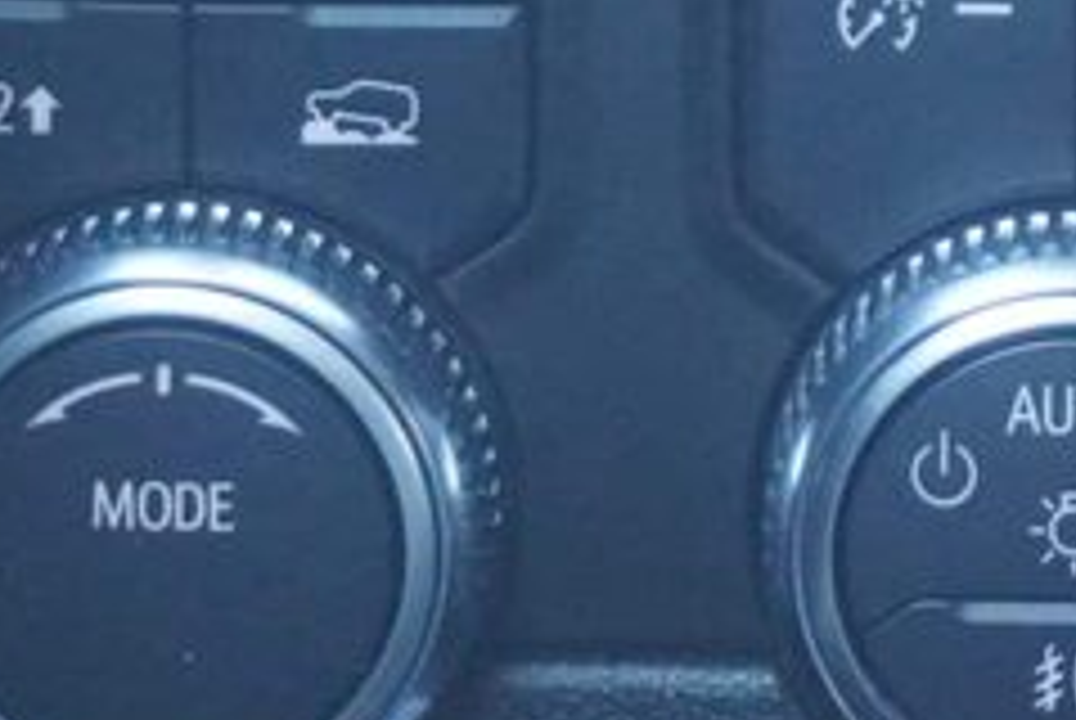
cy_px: -306
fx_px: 9396
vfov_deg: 4.4
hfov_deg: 6.5
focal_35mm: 314
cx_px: 1053
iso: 5000
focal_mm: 50
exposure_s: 1/160
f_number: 5.6
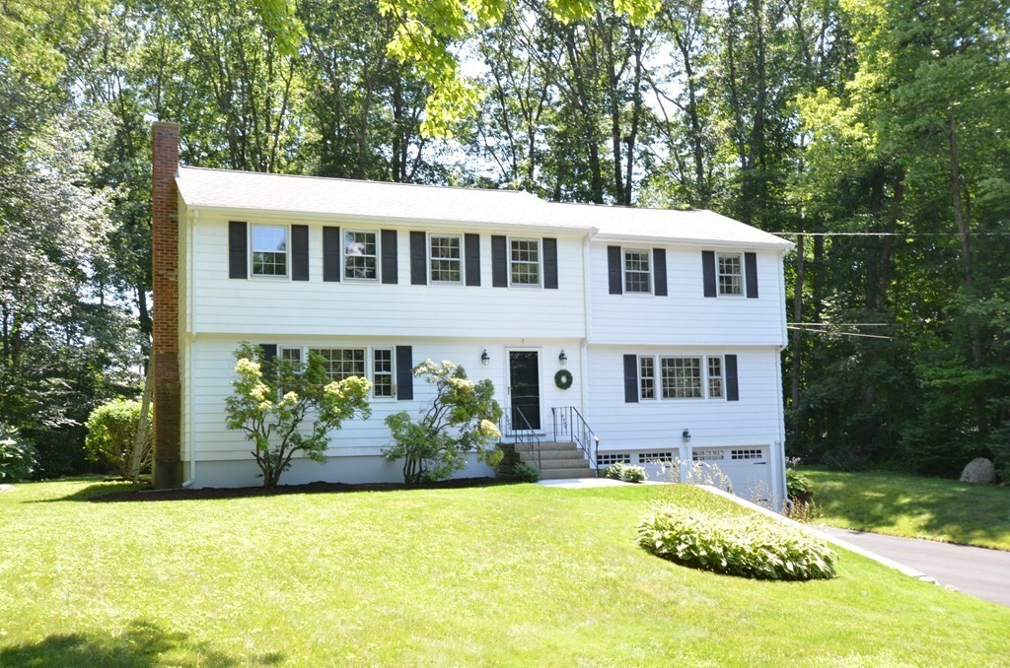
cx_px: 505
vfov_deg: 36.7
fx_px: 1008
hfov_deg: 53.2
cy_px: 334
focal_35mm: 36
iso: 200
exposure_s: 1/40
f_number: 9
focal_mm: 24
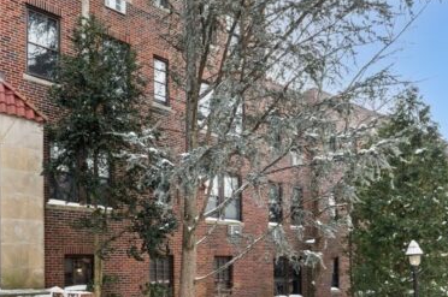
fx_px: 398
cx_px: 188
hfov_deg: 58.4
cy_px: 243
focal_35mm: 32
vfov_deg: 39.2
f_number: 8
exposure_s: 1/50
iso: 100
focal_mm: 15.5
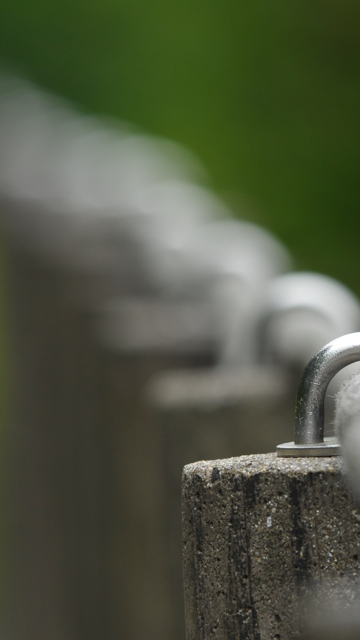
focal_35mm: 681
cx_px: 327
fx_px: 11557
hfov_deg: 1.8
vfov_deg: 3.2
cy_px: 406
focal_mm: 290
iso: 400
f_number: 8
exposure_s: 1/400
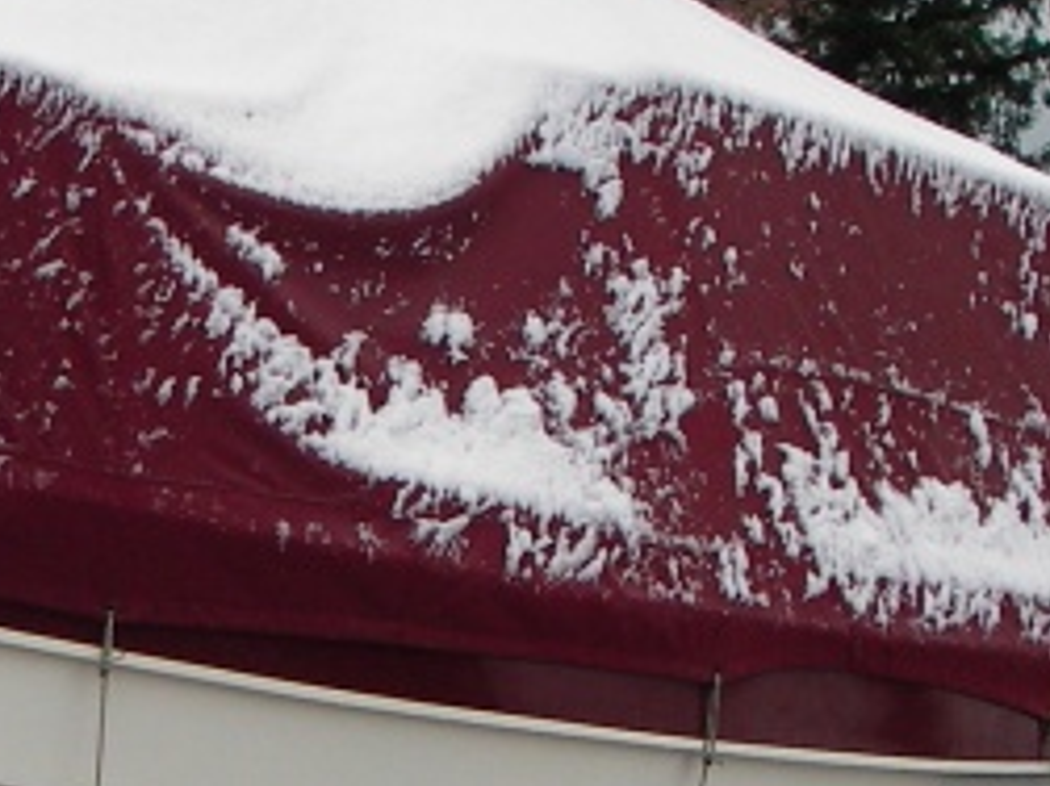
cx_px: 92
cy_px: 857
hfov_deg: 16.1
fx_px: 3669
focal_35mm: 121
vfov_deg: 12.0
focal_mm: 6.3
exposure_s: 1/160
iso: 50
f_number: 3.3
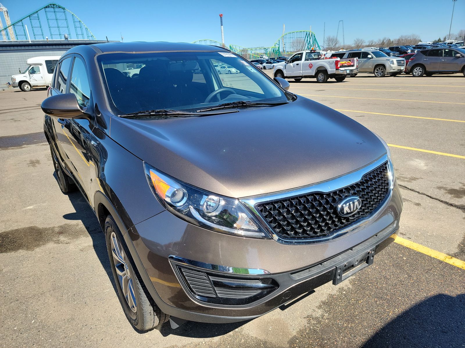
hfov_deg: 71.6
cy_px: 174
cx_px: 232
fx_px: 322
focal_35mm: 24
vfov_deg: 56.8
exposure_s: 1/644
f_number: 1.8
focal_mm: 6.7
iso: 50
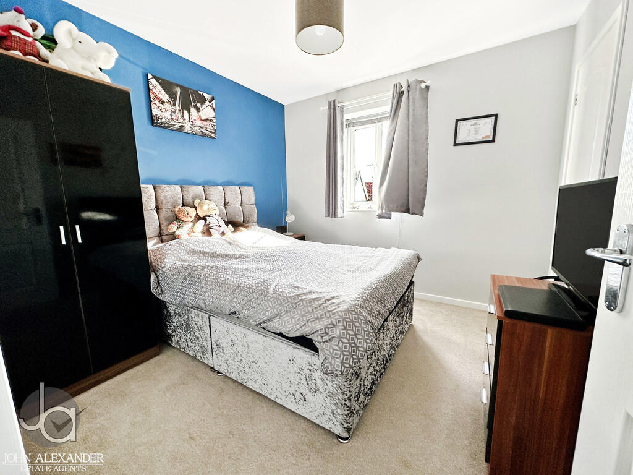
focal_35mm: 14
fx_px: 256
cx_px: 316
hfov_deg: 102.1
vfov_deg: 85.7
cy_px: 238
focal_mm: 2.22
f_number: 2.2
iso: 125
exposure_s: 1/99
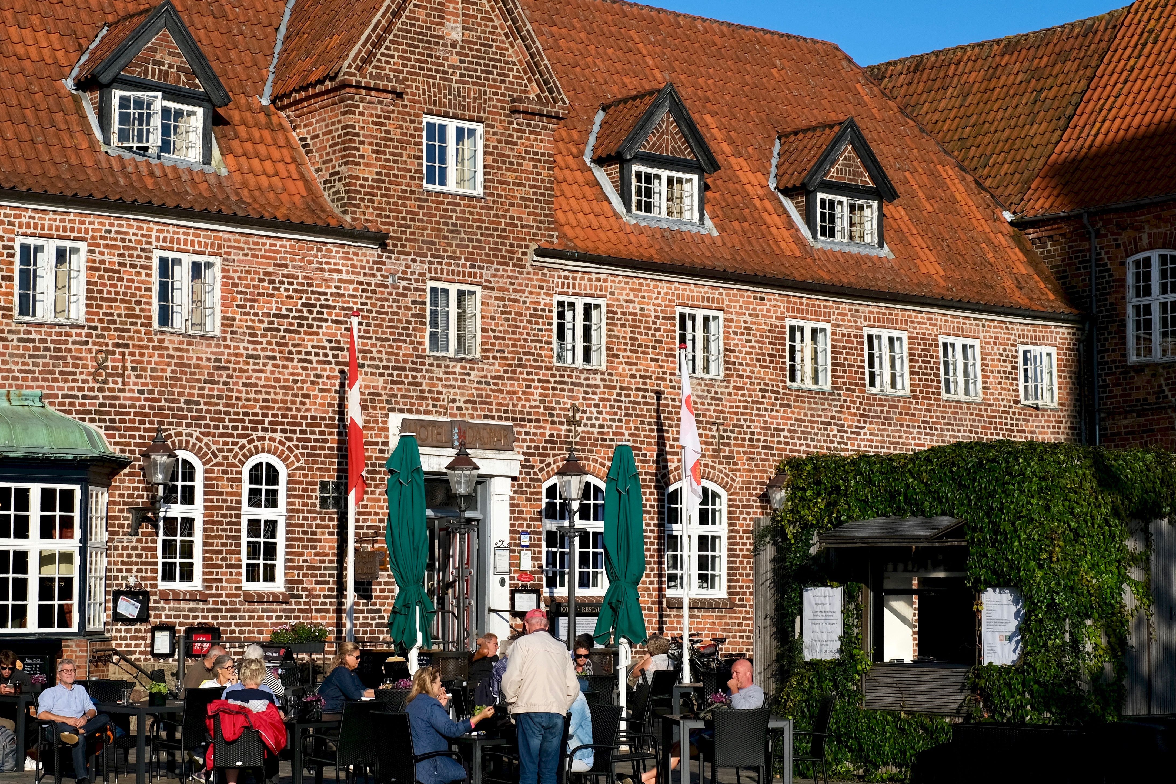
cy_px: 372
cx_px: 531
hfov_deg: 26.6
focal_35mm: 76
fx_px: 2482
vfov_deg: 17.9
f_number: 5.6
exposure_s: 1/1400
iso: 160
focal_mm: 35
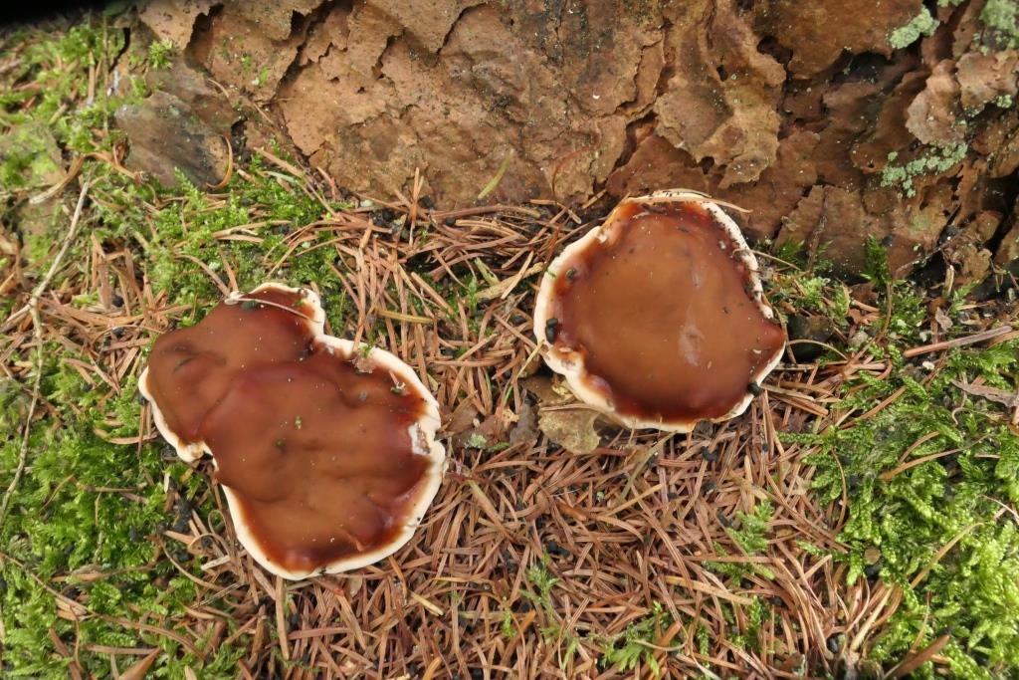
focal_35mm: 24
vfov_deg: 53.1
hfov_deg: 73.7
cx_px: 510
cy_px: 340
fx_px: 679
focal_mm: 8.8
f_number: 8
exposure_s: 1/100
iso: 3200
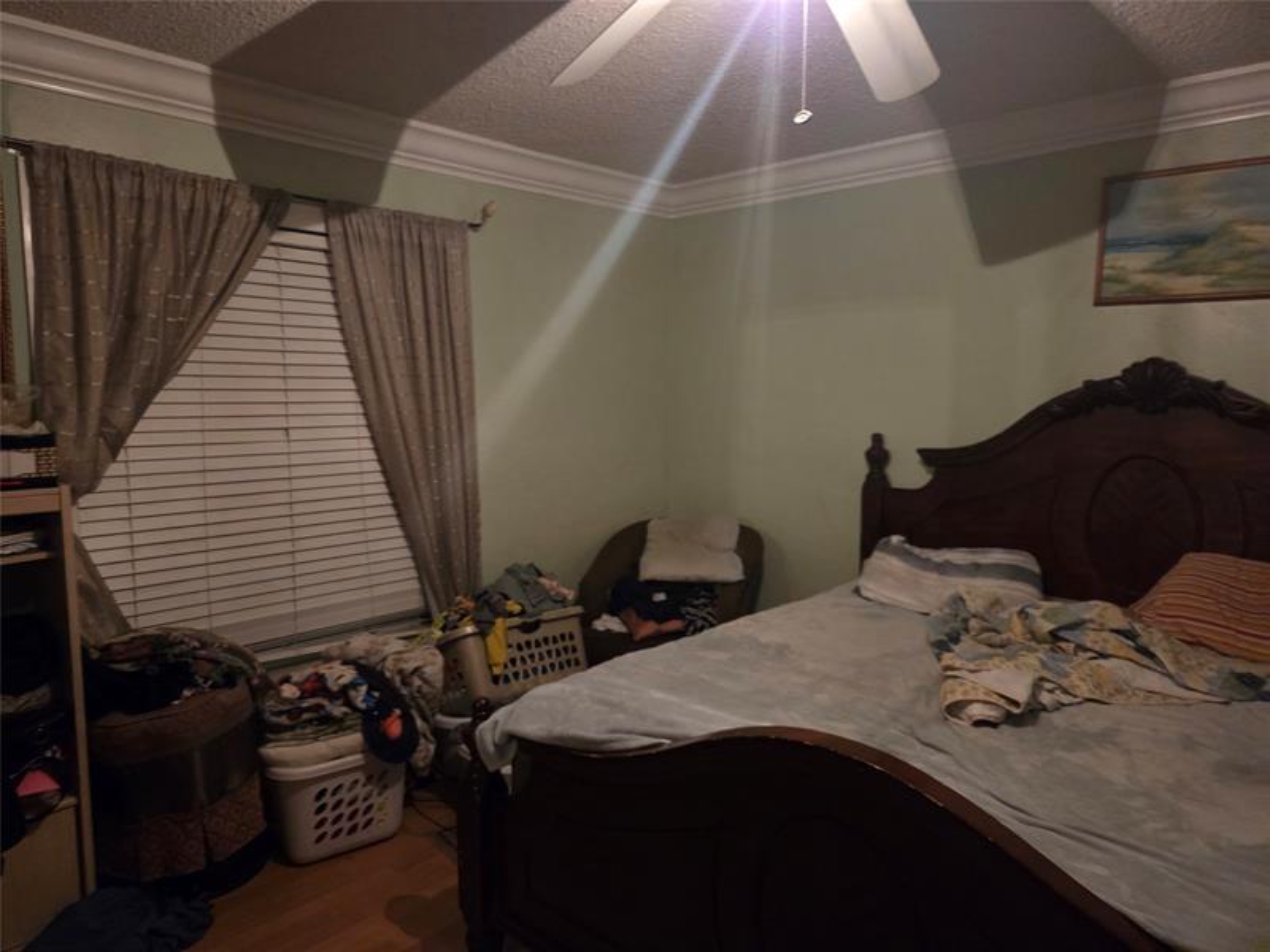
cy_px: 476
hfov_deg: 73.9
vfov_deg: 58.9
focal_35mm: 23
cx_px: 635
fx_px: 844
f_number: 1.8
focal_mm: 5.4
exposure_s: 1/30
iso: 1600
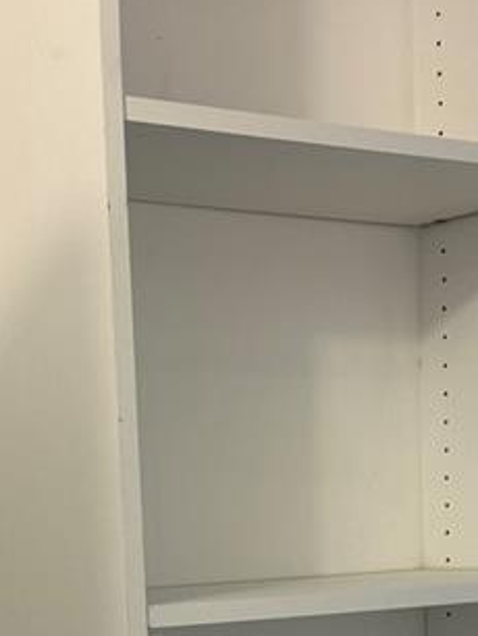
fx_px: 1728
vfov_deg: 19.9
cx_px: 202
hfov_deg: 15.7
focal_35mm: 94
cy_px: 705
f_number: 1.78
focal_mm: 6.76
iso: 125
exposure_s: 1/60
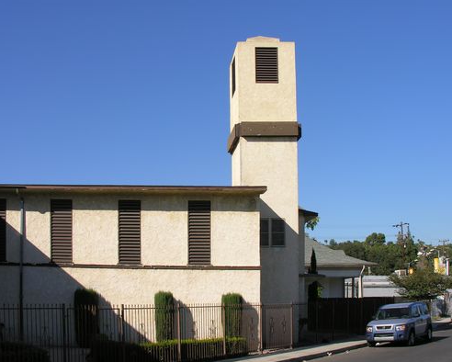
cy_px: 179
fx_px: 495
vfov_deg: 40.2
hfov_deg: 49.0
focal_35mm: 37
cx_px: 213
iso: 50
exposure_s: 1/233
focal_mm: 8.9
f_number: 6.3
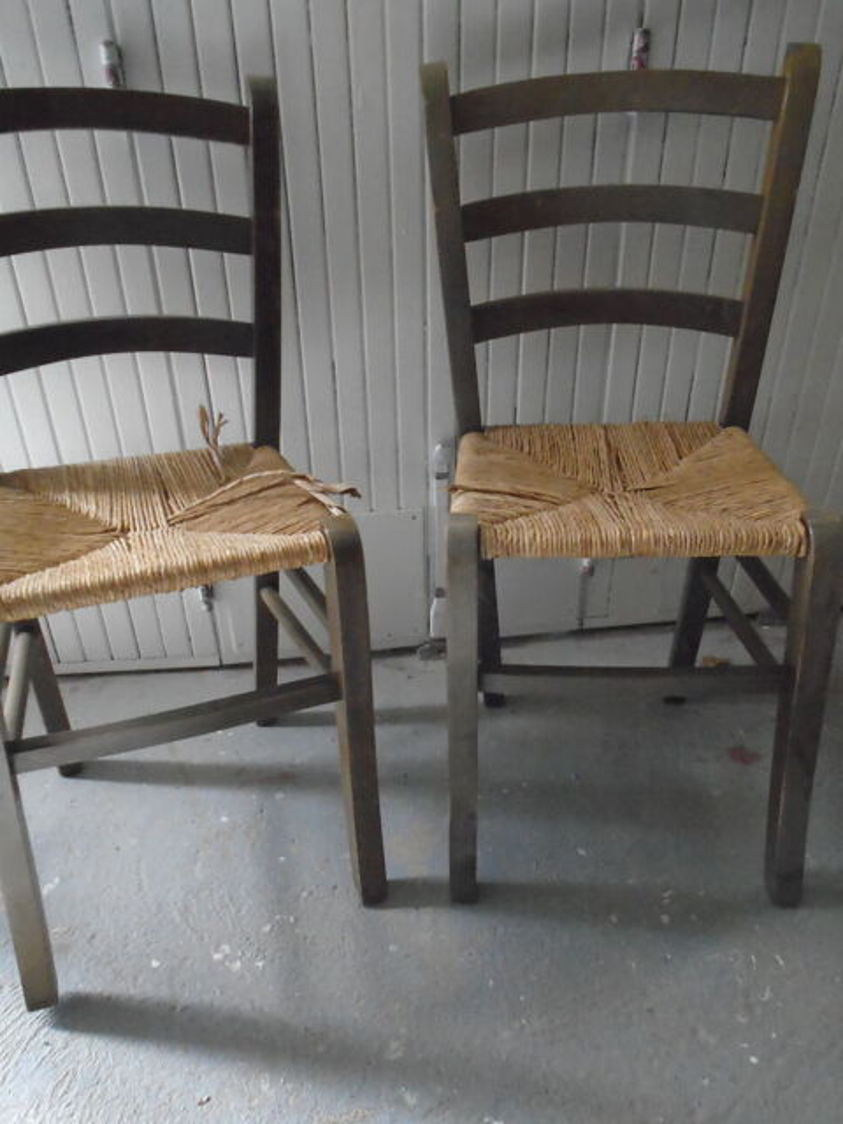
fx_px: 844
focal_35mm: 26
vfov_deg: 67.3
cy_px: 562
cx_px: 422
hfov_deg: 53.1
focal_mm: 4.6
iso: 800
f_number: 3.2
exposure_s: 1/125
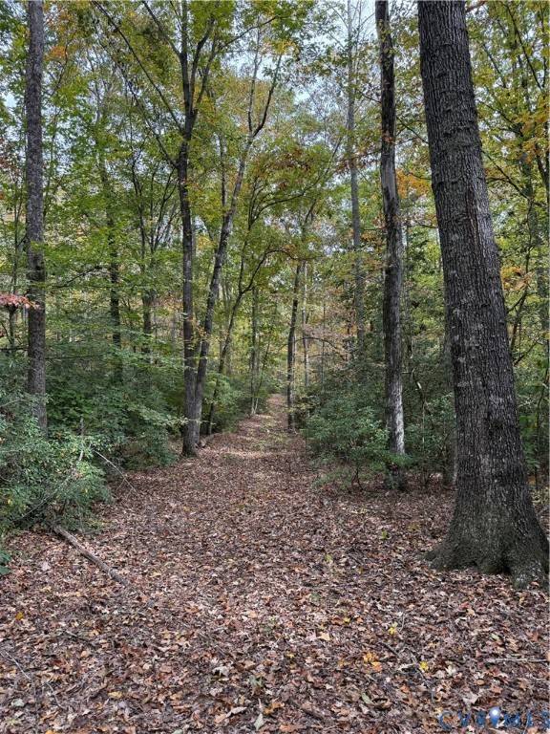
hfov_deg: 56.8
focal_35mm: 24
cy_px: 367
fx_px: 508
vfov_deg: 71.6
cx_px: 275
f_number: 1.78
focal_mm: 6.76
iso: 100
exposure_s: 1/374
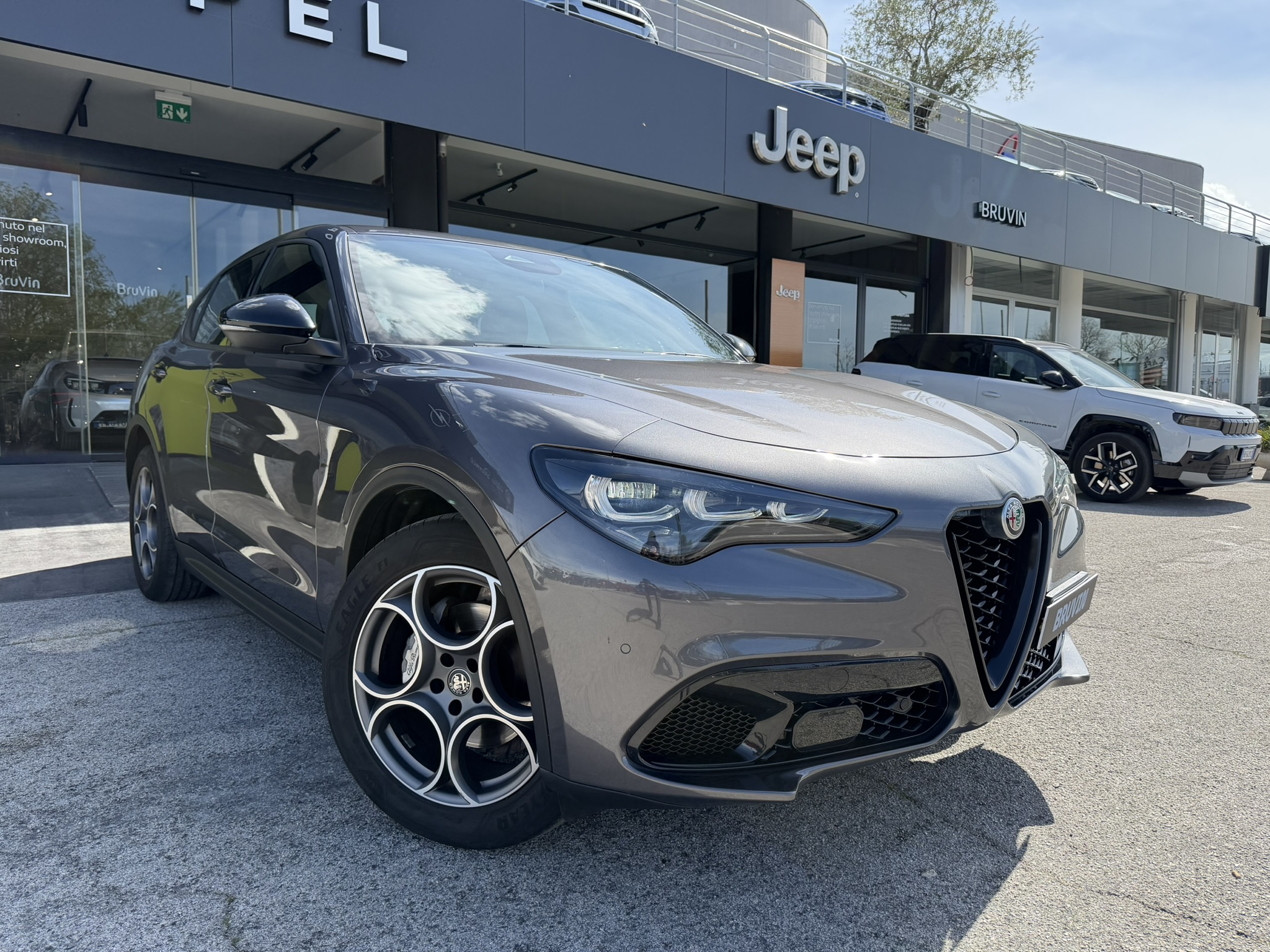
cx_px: 635
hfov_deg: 71.6
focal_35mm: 24
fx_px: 881
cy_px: 476
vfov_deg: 56.8
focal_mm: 6.76
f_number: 1.78
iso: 100
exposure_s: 1/3021
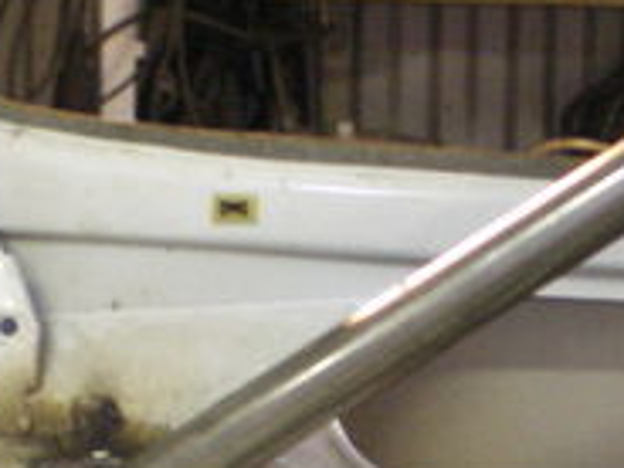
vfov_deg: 11.2
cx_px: 546
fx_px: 2379
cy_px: 376
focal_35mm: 132
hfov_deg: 14.8
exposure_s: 1/6
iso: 400
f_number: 3.1
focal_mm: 6.3
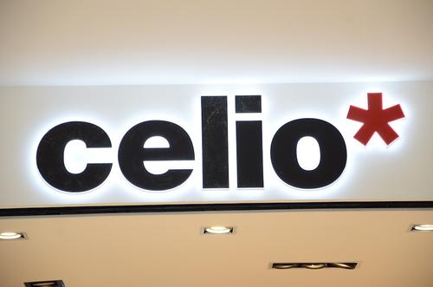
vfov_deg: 9.9
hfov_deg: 14.9
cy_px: 144
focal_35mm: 138
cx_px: 216
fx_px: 1656
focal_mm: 92
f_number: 5.6
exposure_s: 1/125
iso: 3200
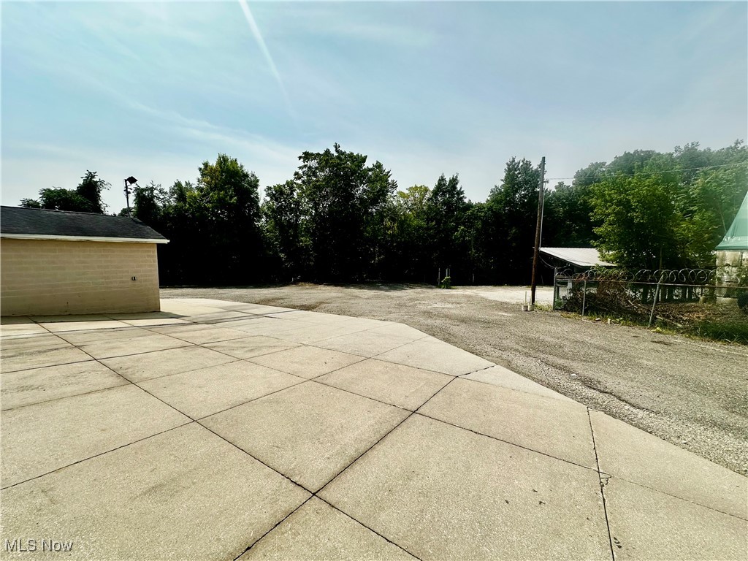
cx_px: 374
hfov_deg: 102.1
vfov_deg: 85.7
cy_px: 280
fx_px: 303
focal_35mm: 14
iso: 50
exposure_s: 1/2506
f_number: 2.2
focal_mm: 2.22
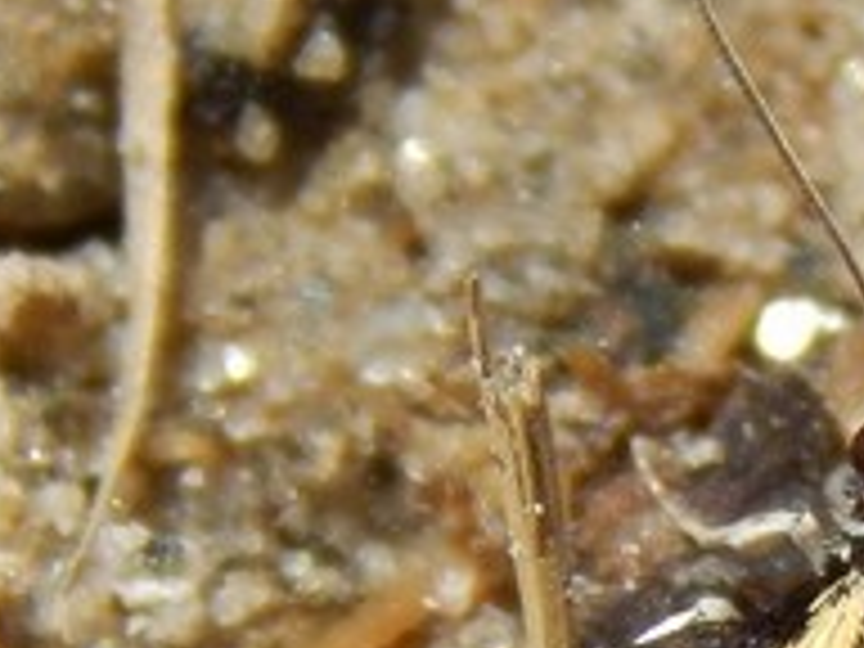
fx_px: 16873
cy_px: 873
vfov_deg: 2.2
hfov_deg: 2.9
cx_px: 945
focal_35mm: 676
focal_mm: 28.7
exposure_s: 1/500
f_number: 5.1
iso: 125
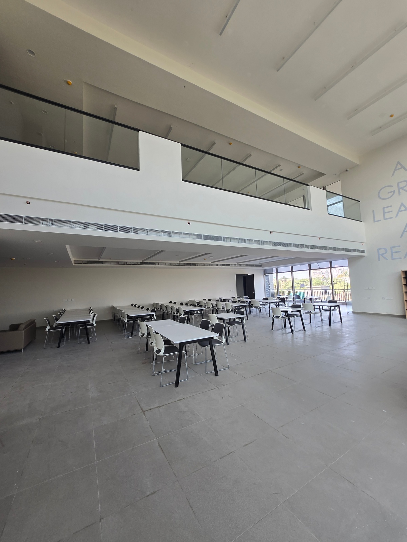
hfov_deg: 89.9
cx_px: 204
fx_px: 204
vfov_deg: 106.2
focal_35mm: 13
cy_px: 271
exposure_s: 1/50
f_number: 2.2
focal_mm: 1.7
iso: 25
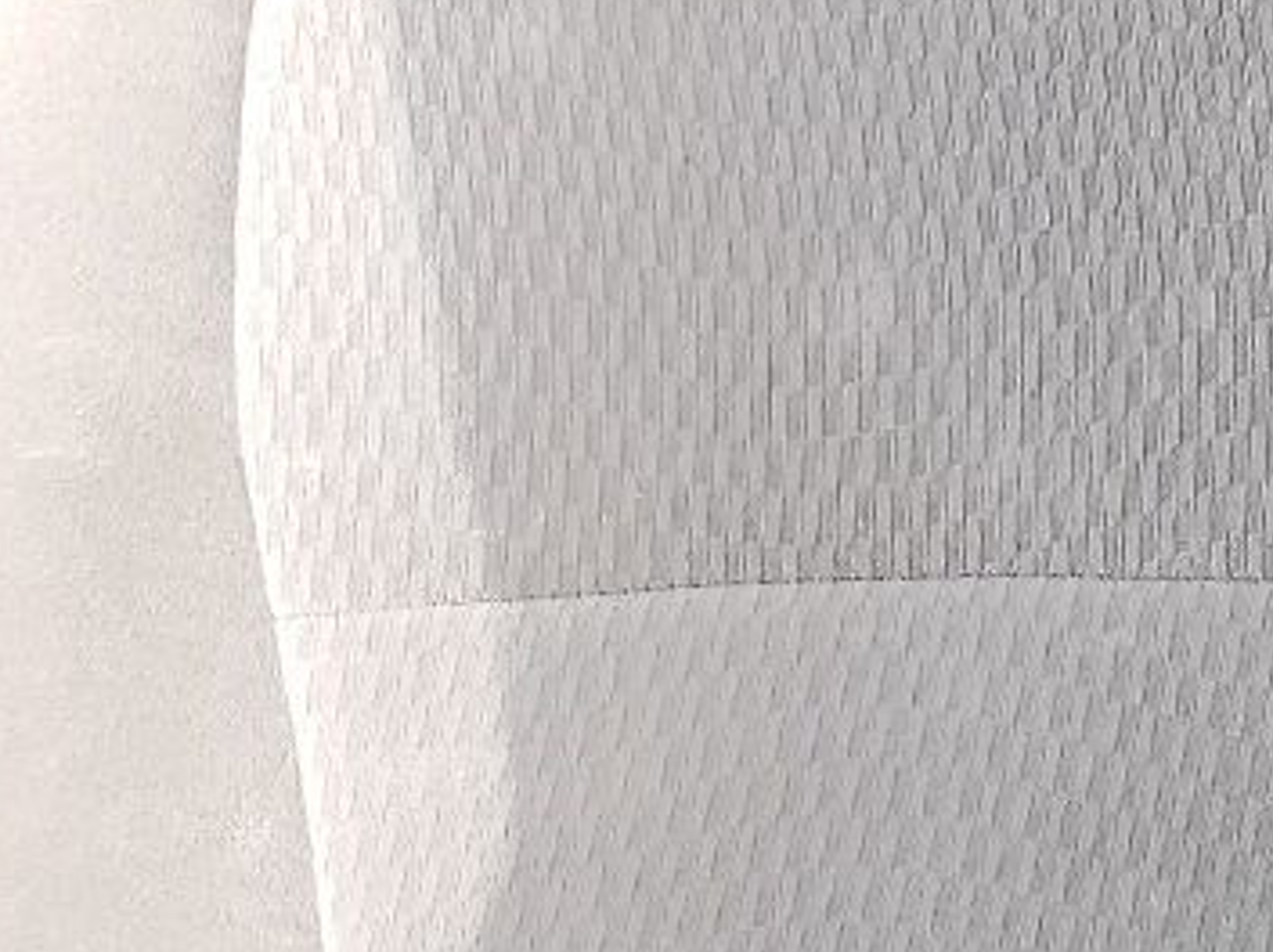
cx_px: 2438
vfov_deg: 12.4
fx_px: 4335
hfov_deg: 14.3
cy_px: 36
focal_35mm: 118
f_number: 1.5
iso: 50
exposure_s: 1/312
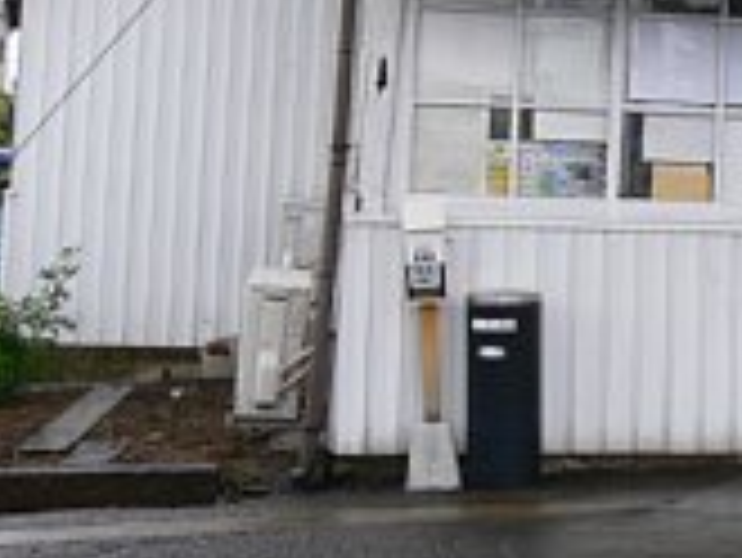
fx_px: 1823
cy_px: -86
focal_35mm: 85
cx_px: 818
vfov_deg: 16.7
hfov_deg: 21.8
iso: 80
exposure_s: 1/125
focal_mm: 7.4
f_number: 5.6
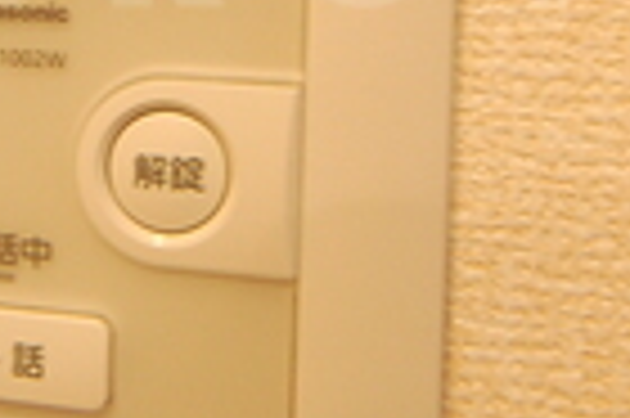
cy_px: -45
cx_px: 126
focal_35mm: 55
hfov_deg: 35.1
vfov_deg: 23.1
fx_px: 961
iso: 800
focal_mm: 8
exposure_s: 1/25
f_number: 4.5
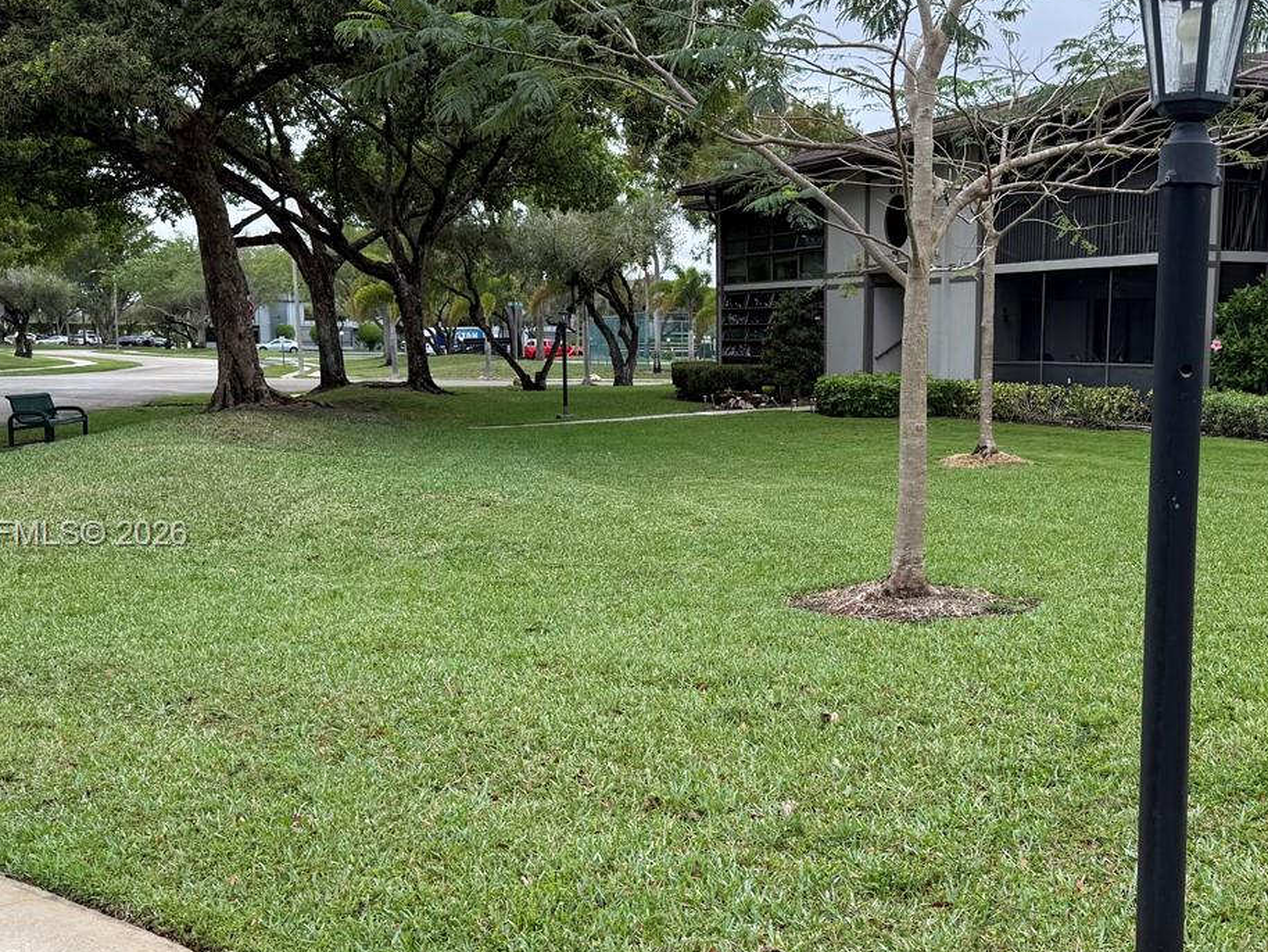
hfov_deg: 44.0
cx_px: 866
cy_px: 536
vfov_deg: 34.3
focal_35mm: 42
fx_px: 1539
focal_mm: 6.76
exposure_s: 1/858
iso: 100
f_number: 1.78
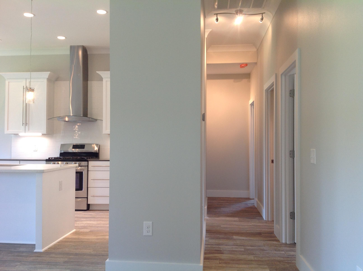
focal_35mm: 35
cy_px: 136
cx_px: 182
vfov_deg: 40.6
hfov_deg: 52.7
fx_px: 366
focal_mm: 4.28
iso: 64
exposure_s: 1/30
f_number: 2.4
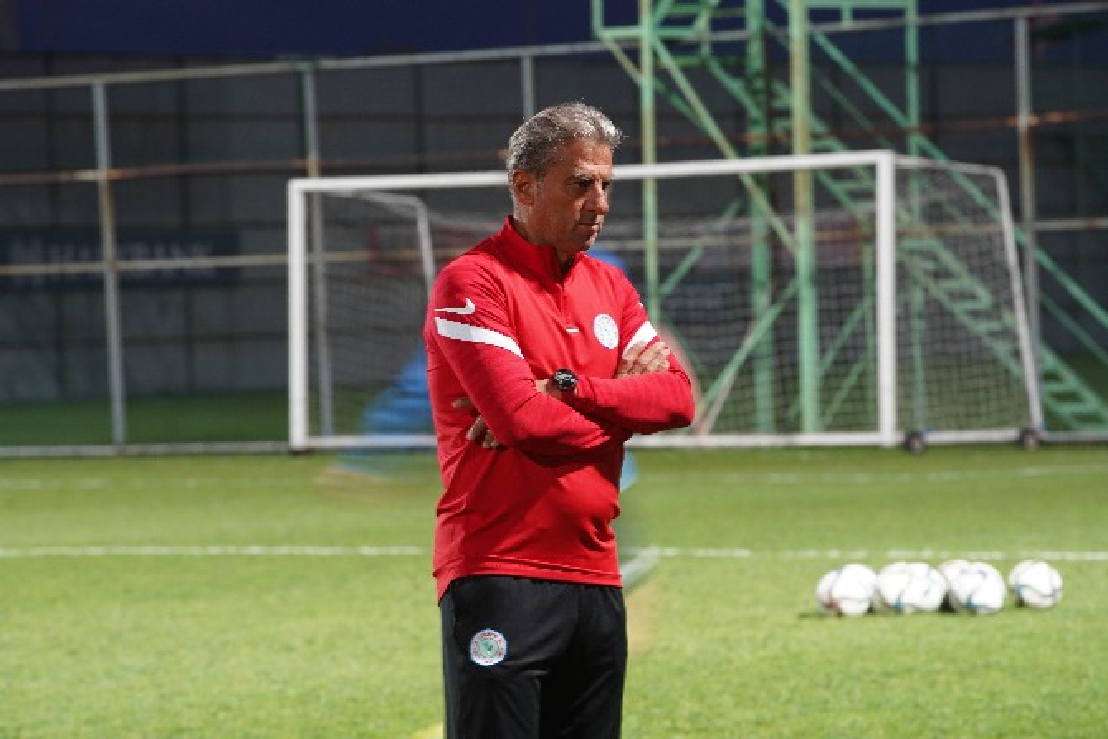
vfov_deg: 6.9
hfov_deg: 10.3
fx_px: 6156
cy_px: 370
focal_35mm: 200
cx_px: 554
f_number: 8
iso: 640
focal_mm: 200
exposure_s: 1/8
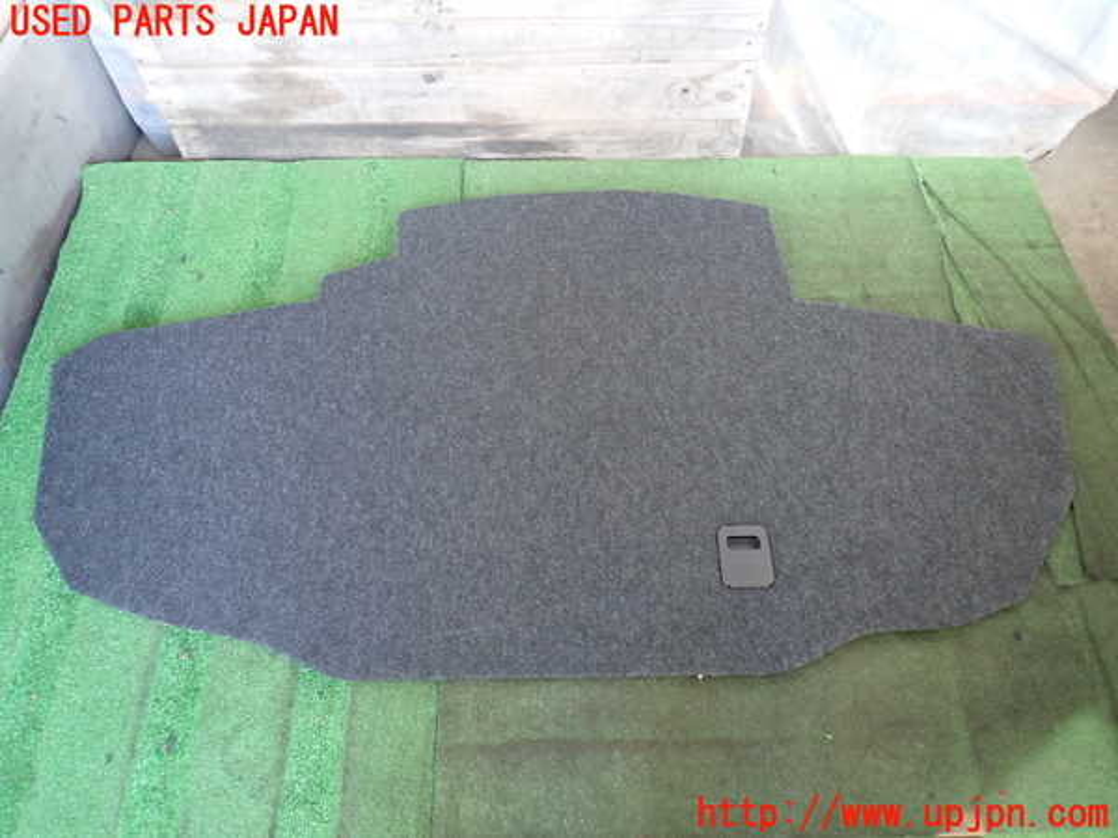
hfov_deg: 69.4
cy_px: 419
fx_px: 807
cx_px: 559
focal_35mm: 25
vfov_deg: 54.9
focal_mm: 4.5
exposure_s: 1/30
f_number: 2
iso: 320
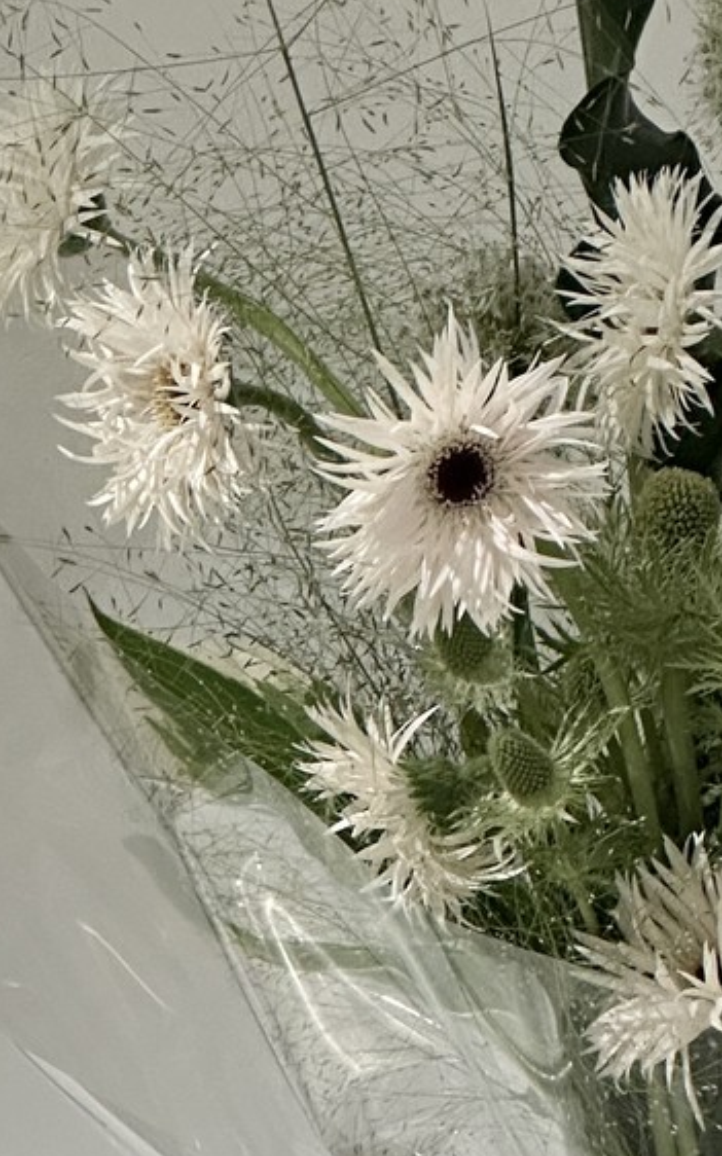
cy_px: 702
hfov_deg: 5.3
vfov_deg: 8.5
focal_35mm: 248
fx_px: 7812
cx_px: 798
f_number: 2.8
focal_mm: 9
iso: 400
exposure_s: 1/120
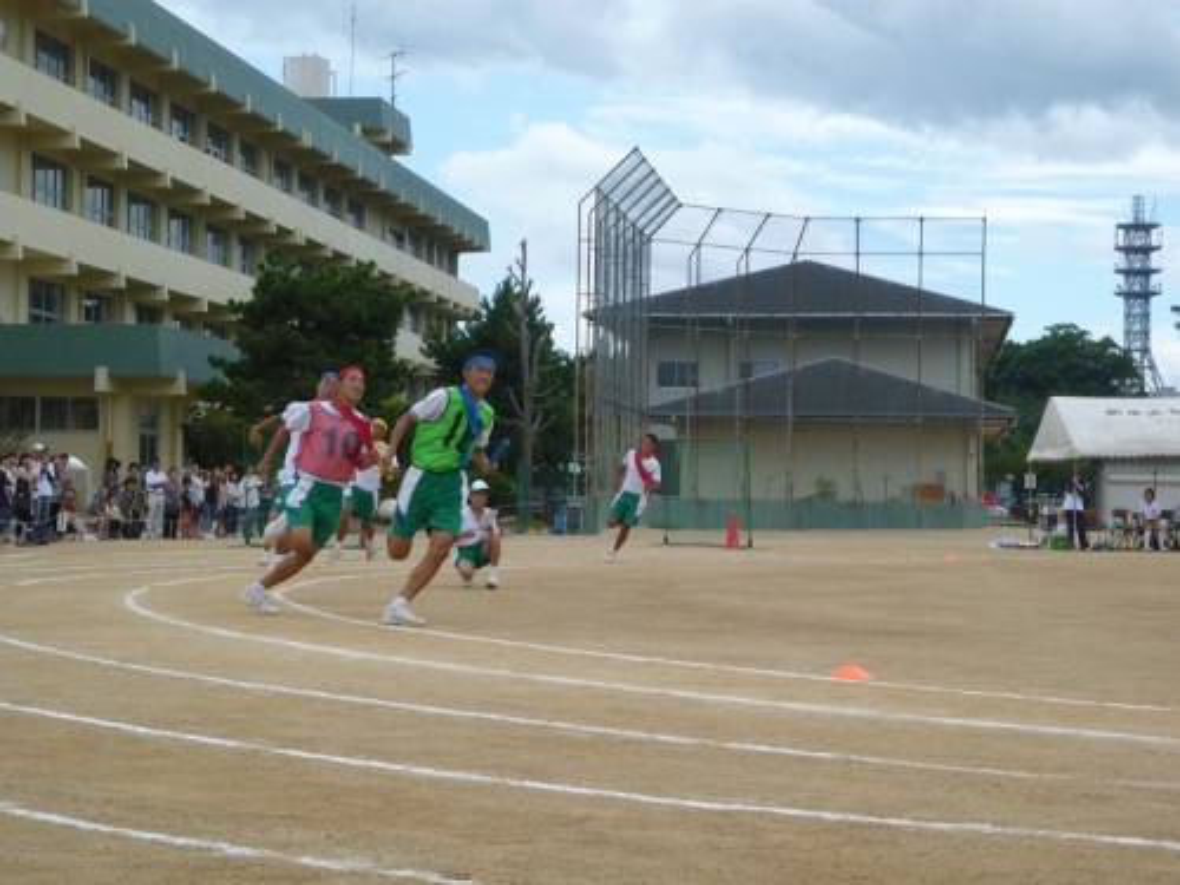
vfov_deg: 19.6
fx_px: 2557
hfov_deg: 26.0
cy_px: 442
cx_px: 590
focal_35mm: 75
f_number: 5.3
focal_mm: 13.3
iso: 200
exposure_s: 1/500
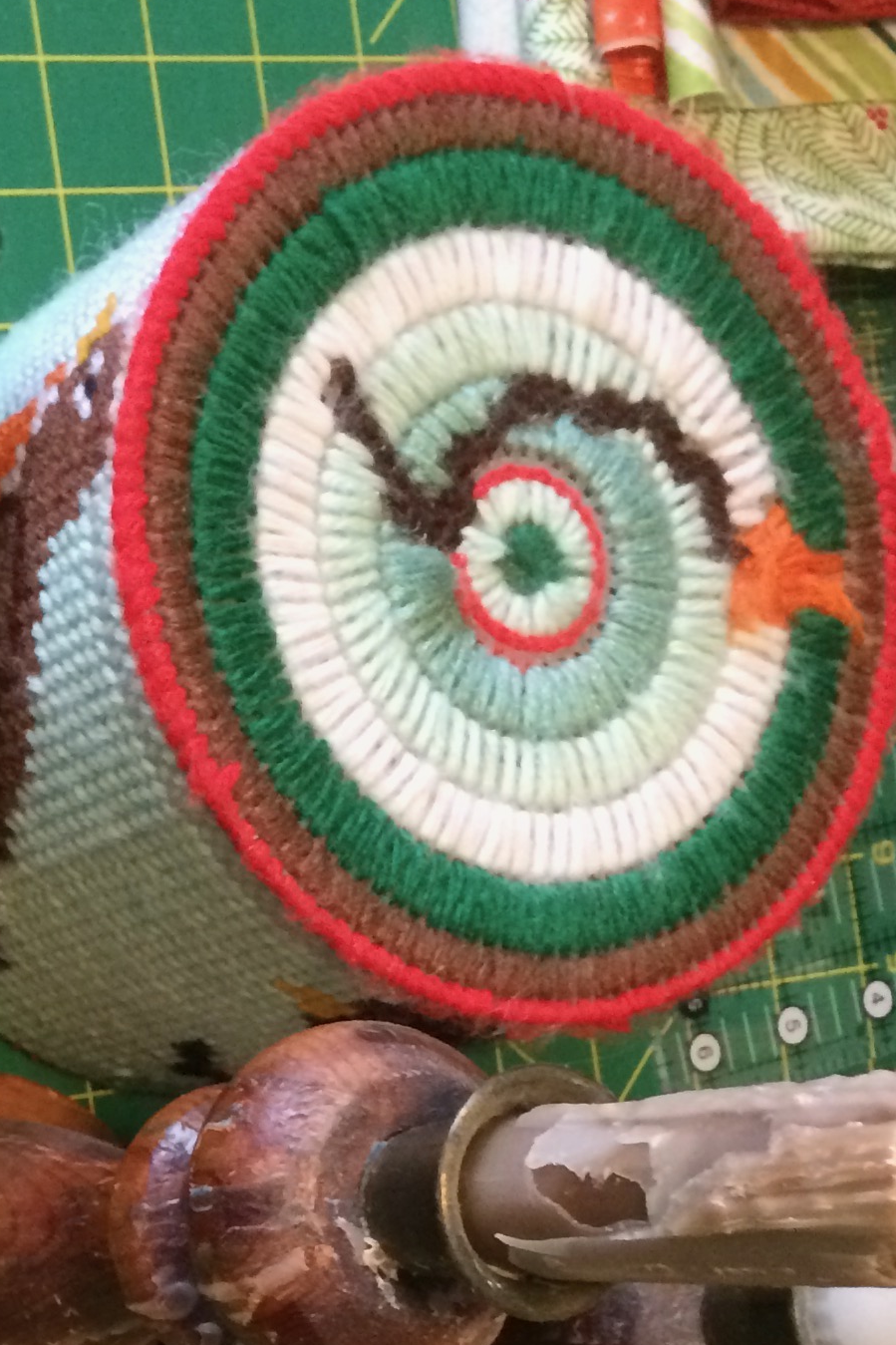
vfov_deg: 25.6
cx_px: -101
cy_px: 1486
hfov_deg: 18.0
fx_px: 2726
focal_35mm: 73
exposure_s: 1/15
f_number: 2.2
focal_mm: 4.15
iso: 320
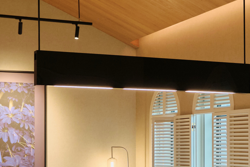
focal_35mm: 80
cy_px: 177
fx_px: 556
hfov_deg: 25.4
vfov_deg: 16.6
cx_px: 126
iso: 800
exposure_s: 1/100
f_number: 1.6
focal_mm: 13
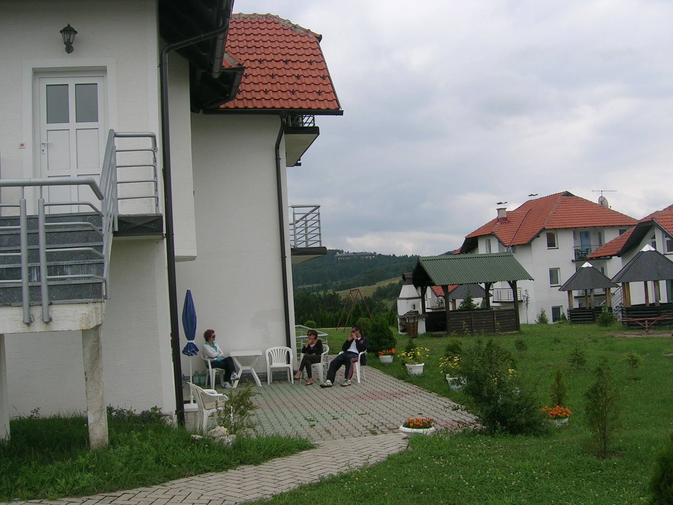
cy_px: 252
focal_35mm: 35
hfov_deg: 52.6
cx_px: 336
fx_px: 680
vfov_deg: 40.7
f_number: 4.8
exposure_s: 1/387
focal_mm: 5.4
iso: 50
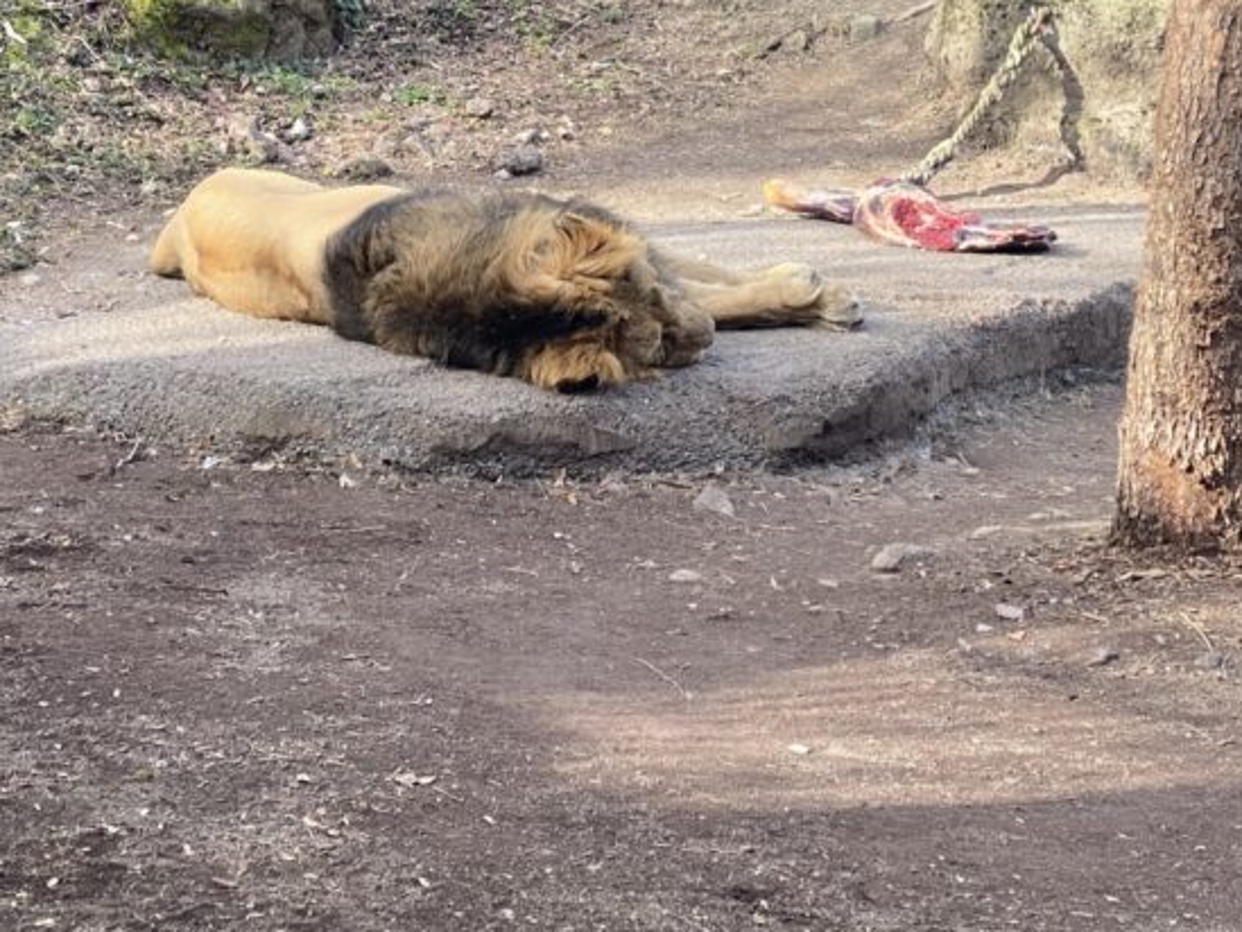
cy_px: 249
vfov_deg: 15.2
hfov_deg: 20.1
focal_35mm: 97
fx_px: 3481
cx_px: 394
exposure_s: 1/122
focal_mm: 6
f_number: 2
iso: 40
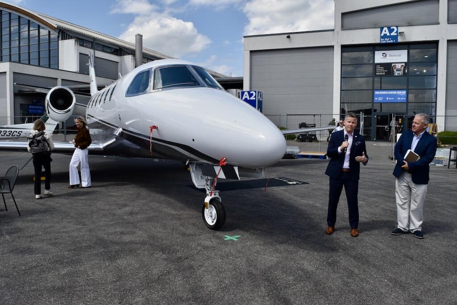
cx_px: 228
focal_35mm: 27
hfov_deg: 67.4
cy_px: 152
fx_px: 343
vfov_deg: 47.9
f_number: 14
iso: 800
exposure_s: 1/800
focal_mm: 18
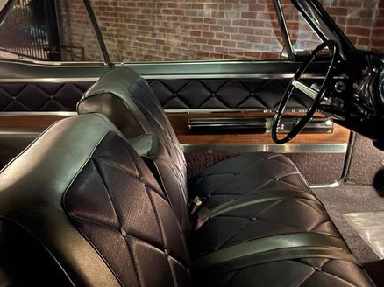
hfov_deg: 48.8
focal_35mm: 38
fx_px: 421
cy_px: 184
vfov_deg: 37.4
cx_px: 163
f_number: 1.6
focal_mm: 5.1
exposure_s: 1/5
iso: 2000
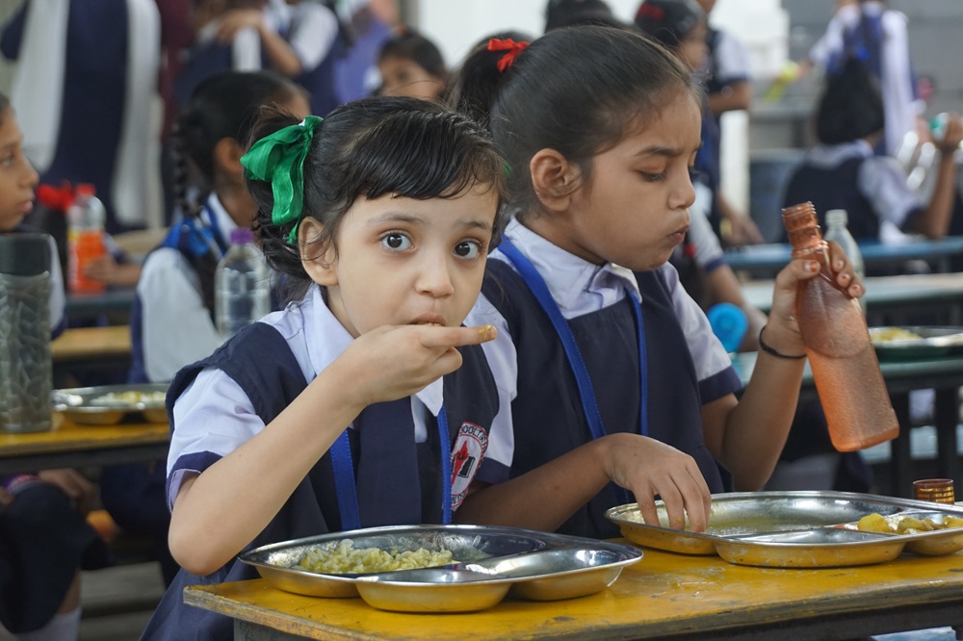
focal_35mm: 112
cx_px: 482
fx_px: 3008
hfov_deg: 18.2
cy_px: 320
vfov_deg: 12.2
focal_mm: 75
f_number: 5.6
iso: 800
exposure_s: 1/160
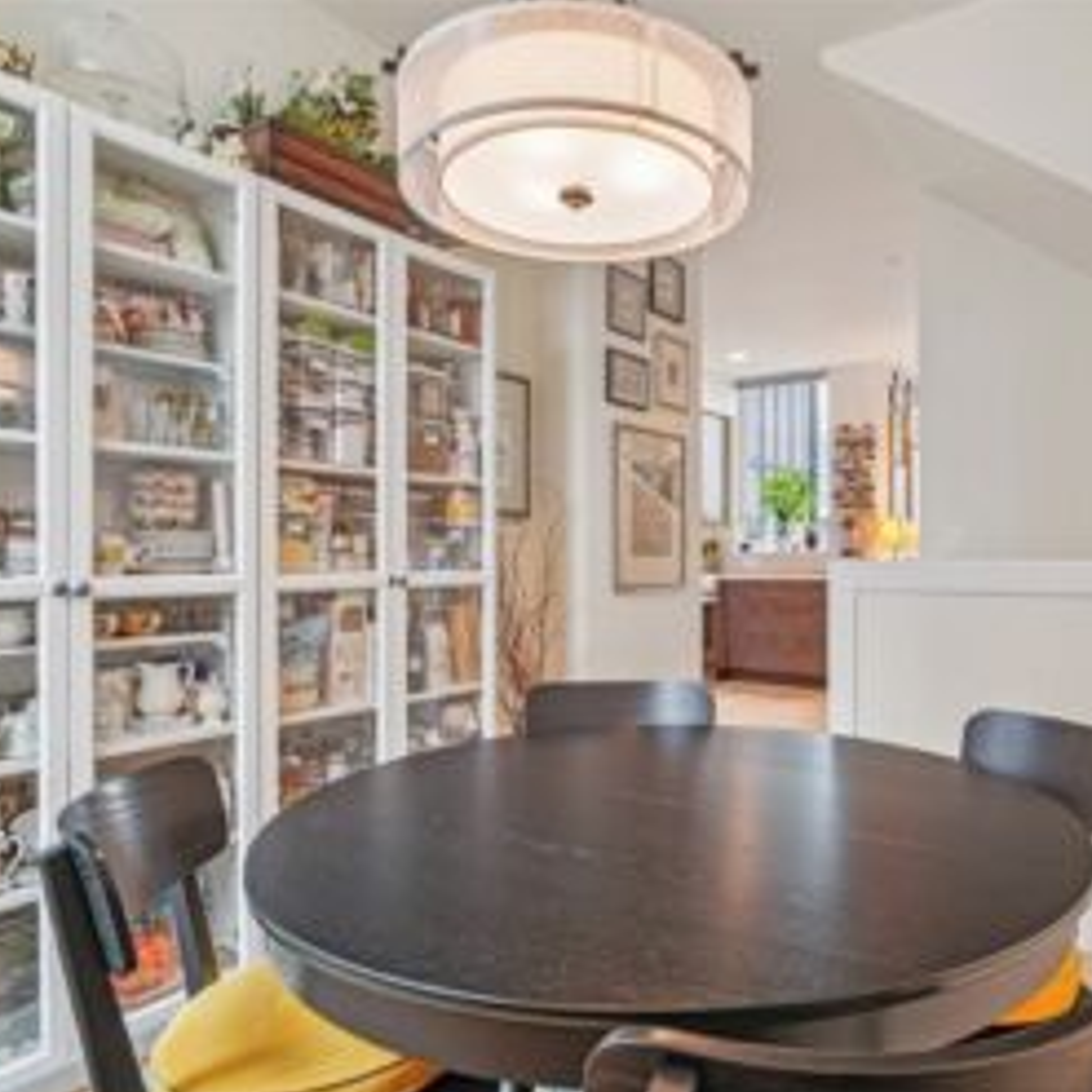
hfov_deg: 68.7
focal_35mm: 22
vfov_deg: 69.5
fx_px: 785
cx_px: 672
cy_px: 586
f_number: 8
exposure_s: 1/30
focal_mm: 16
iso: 1600
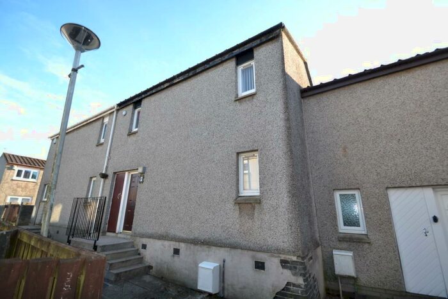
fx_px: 187
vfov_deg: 77.4
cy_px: 150
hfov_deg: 100.4
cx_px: 224
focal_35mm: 15
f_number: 4
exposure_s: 1/160
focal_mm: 10
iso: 100
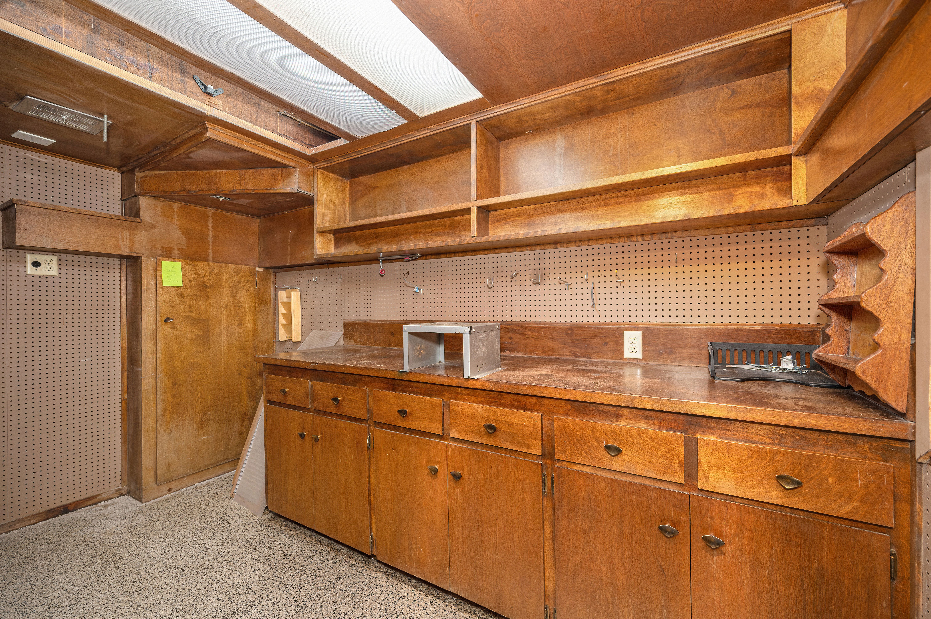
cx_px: 466
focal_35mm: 14
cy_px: 310
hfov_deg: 104.3
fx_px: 362
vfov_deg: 81.1
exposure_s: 1/60
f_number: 5
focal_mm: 14
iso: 250
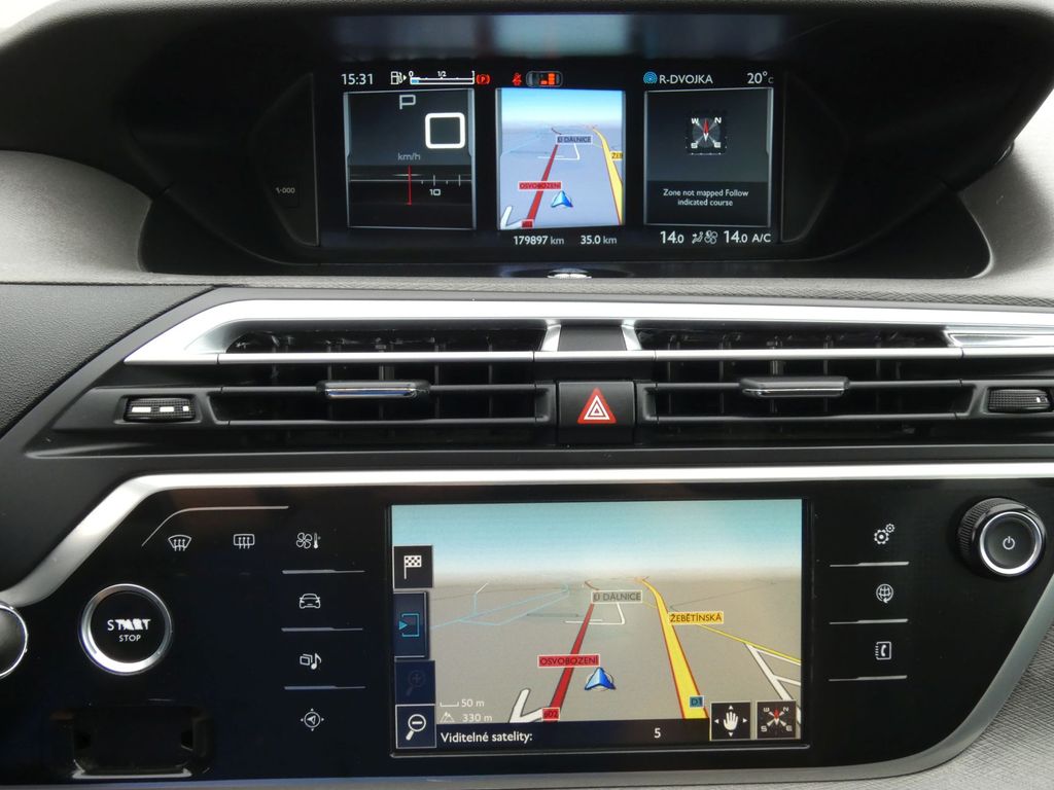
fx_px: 1005
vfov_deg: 42.9
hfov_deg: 55.4
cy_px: 395
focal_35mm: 33
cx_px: 527
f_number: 5.6
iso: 320
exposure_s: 1/80
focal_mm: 6
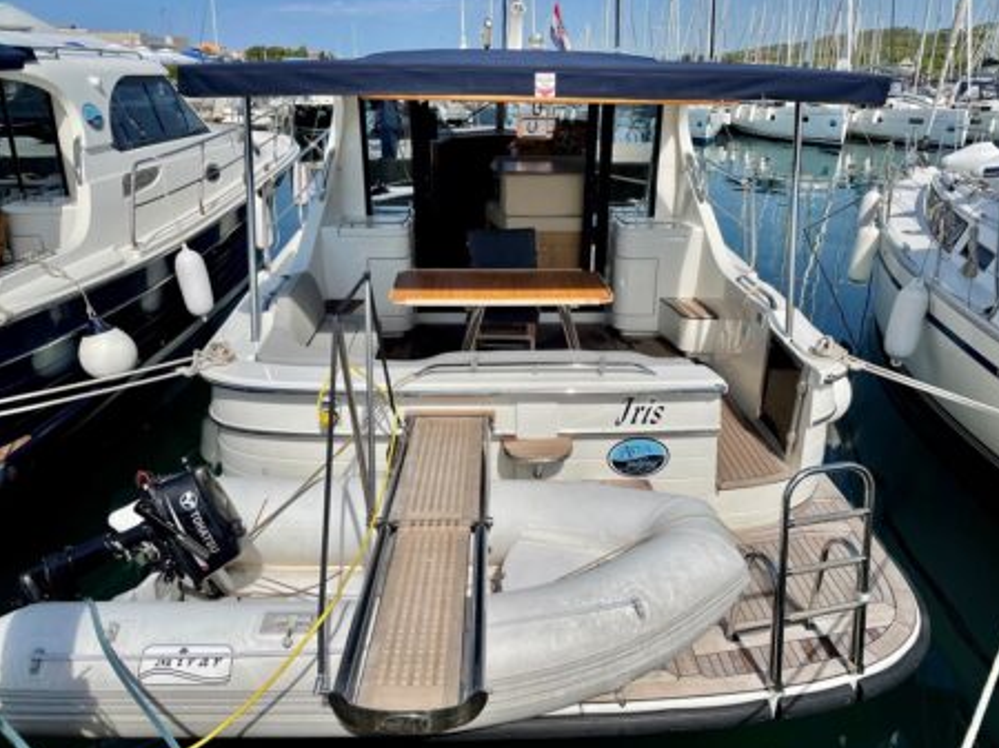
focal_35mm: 27
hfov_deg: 65.3
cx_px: 514
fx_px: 779
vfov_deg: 51.3
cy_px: 382
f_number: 1.6
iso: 32
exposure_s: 1/7813
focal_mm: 4.2
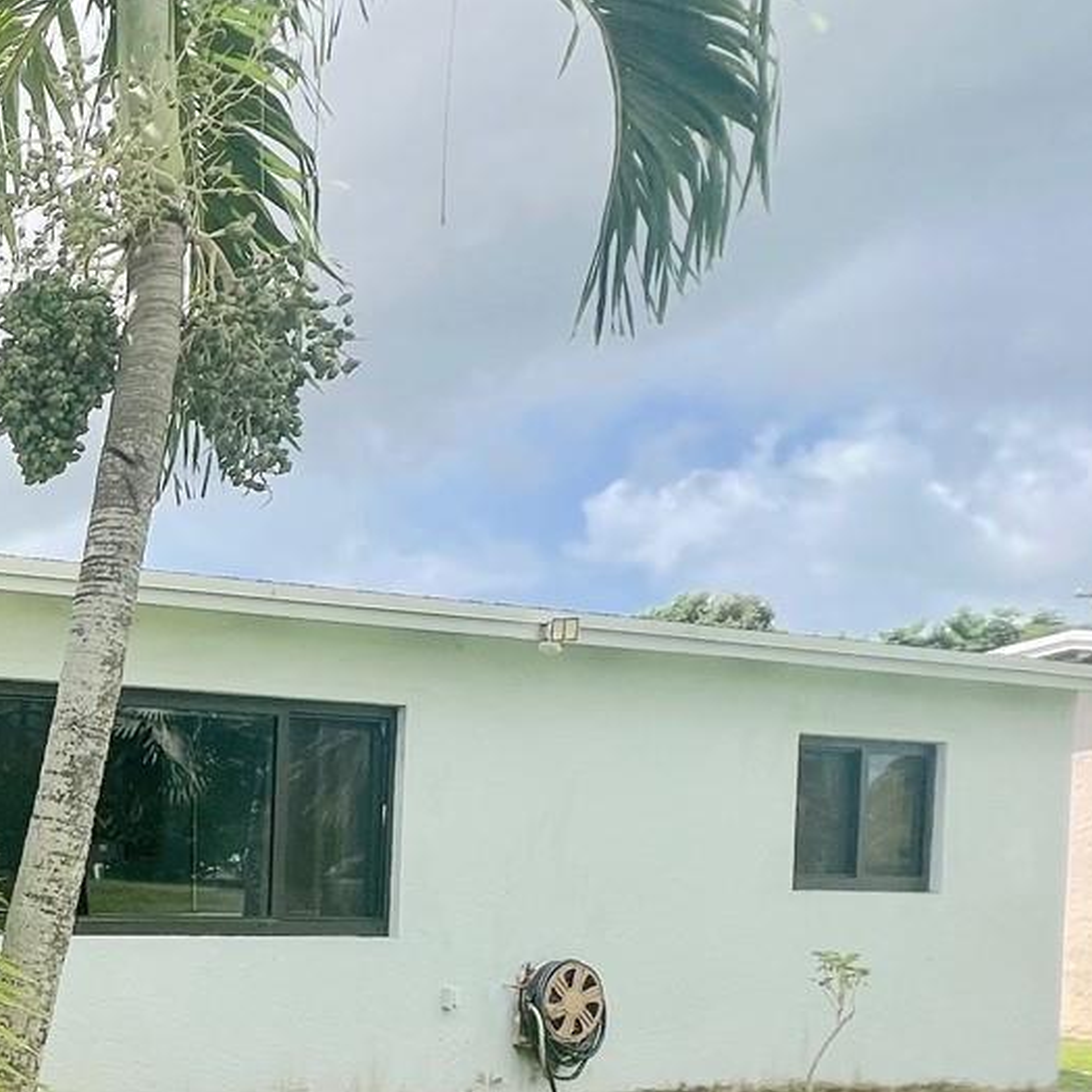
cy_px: 844
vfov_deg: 45.3
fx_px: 1249
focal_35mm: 35
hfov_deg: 32.8
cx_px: -376
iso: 32
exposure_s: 1/774
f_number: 1.8
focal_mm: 1.57
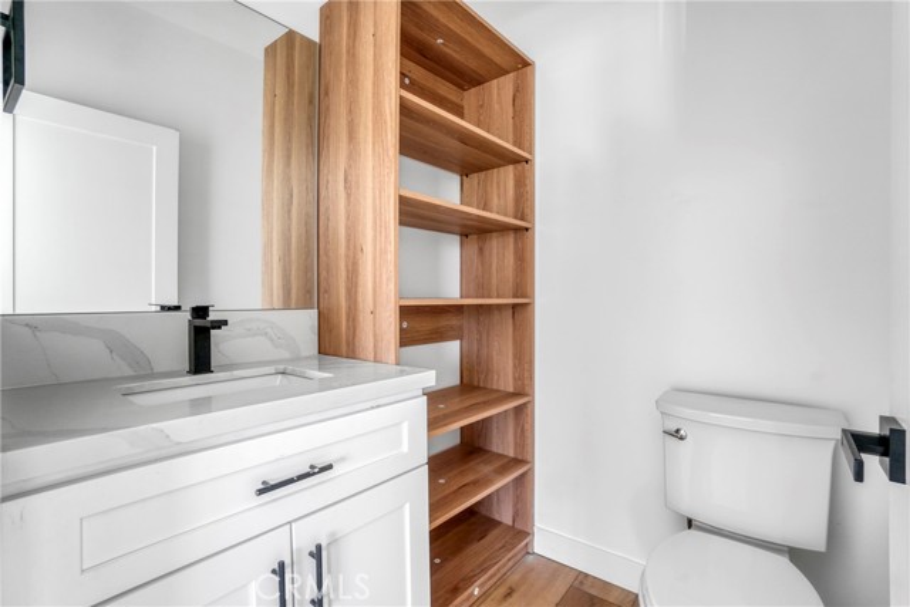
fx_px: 379
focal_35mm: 15
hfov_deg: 100.4
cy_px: 304
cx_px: 455
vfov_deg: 77.4
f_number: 4
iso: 1000
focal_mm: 10
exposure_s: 1/25
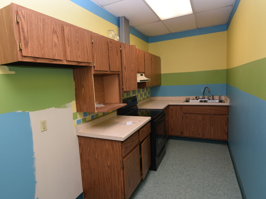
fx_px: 159
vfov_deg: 64.4
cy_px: 101
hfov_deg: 79.6
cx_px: 116
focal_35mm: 21
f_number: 4
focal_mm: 11
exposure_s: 1/60
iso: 800
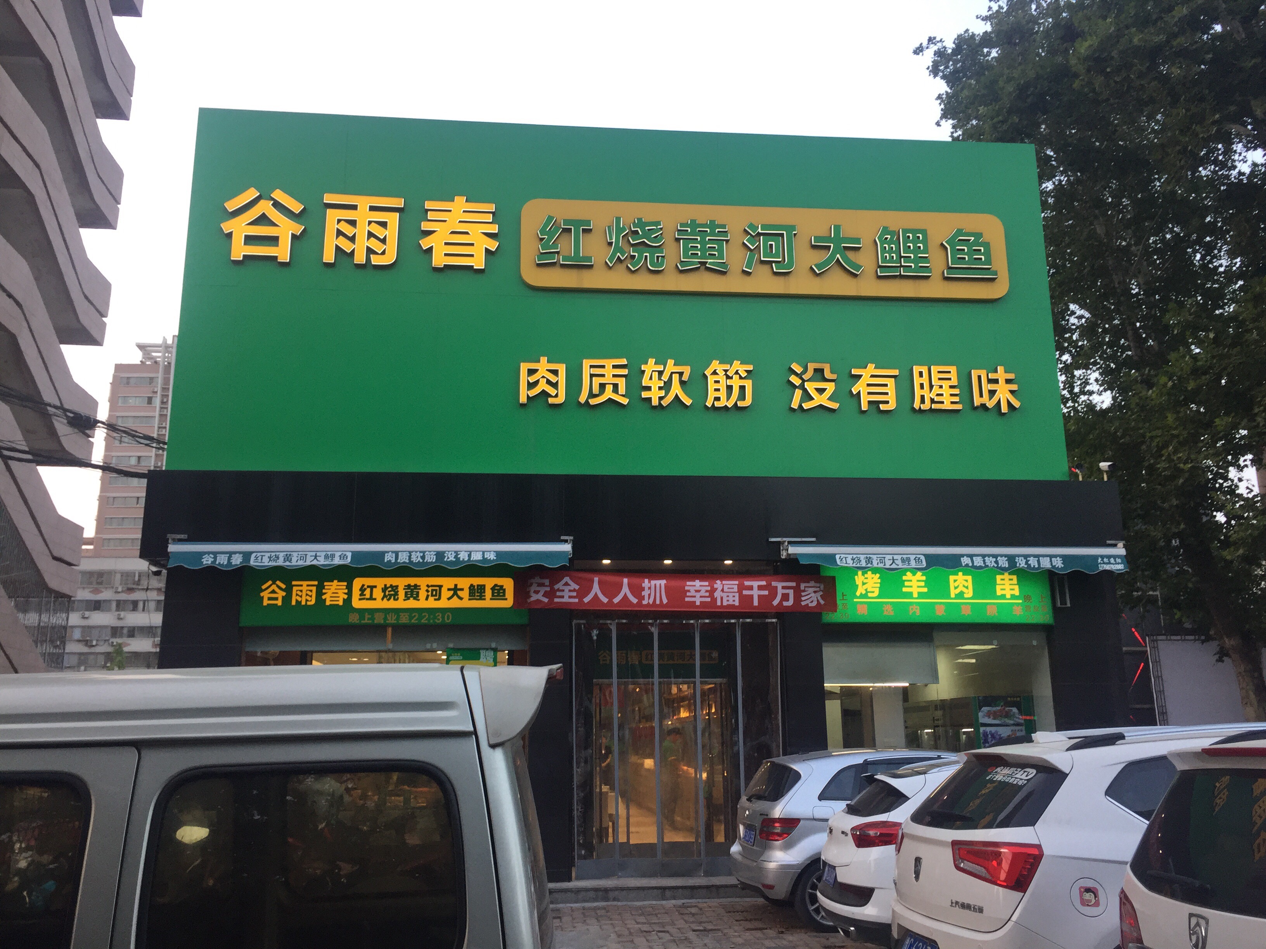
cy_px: 474
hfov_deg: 61.7
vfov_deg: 48.2
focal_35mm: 29
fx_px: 1061
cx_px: 633
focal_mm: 4.15
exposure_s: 1/100
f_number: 2.2
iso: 50
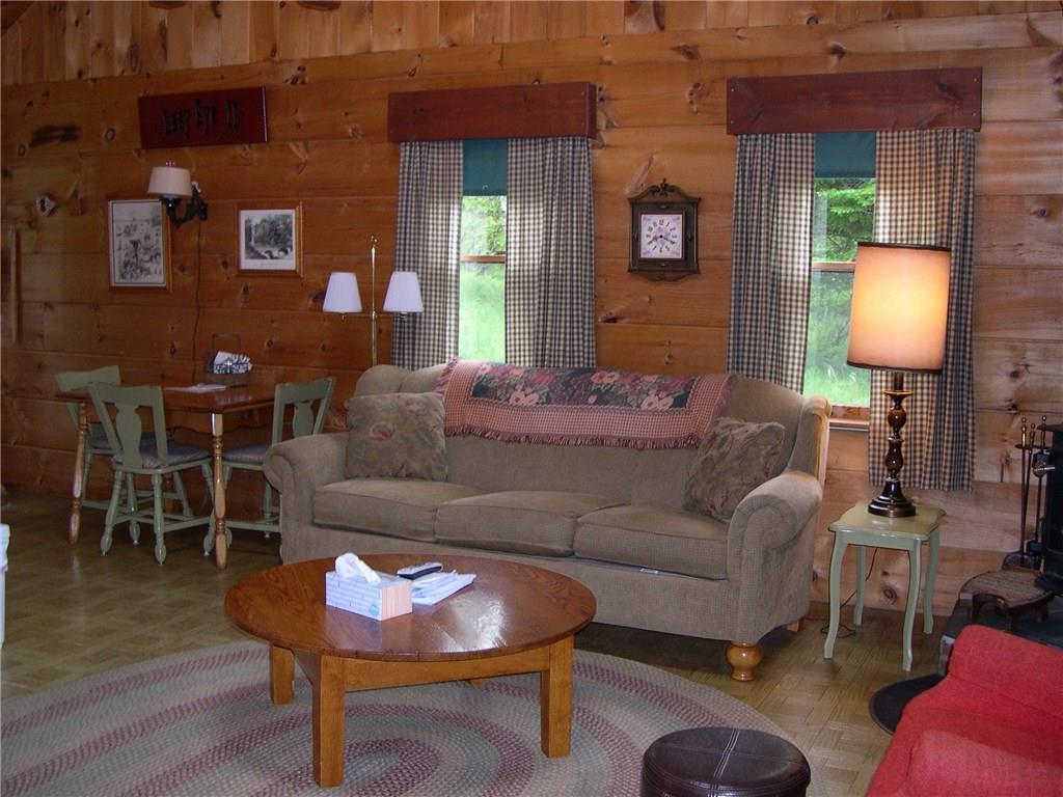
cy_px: 398
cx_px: 532
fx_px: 1167
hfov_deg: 49.0
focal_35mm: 38
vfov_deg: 37.7
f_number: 2.8
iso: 267
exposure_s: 1/60
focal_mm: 8
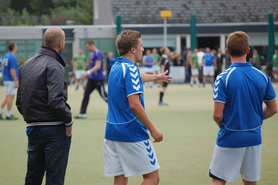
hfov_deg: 9.2
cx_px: 139
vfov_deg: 6.1
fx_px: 1736
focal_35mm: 225
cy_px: 92
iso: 450
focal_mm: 150
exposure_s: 1/500
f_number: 5.3
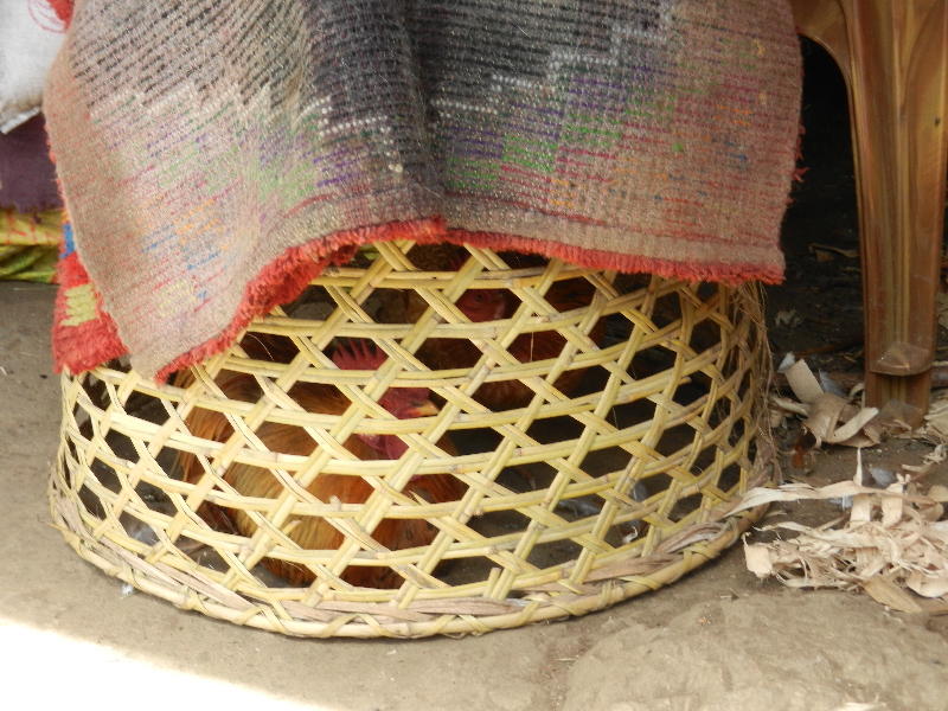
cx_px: 474
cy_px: 356
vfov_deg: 21.6
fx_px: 1862
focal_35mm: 68
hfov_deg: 28.6
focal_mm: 12.3
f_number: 4.6
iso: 160
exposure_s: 1/80
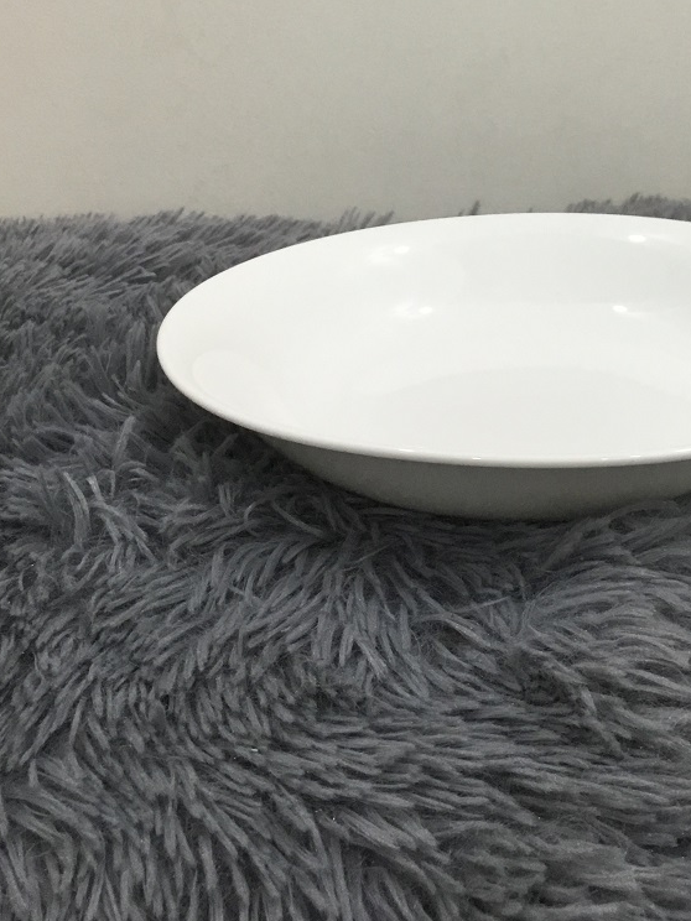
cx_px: 504
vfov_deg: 37.1
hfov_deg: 28.7
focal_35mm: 50
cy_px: 205
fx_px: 1331
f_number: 2.4
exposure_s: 1/33
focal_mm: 3.3
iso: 64
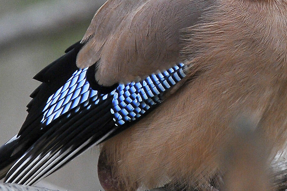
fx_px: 18589
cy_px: 12
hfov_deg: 0.9
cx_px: 224
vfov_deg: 0.6
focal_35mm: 2335
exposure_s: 1/125
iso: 640
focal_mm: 600
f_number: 6.3
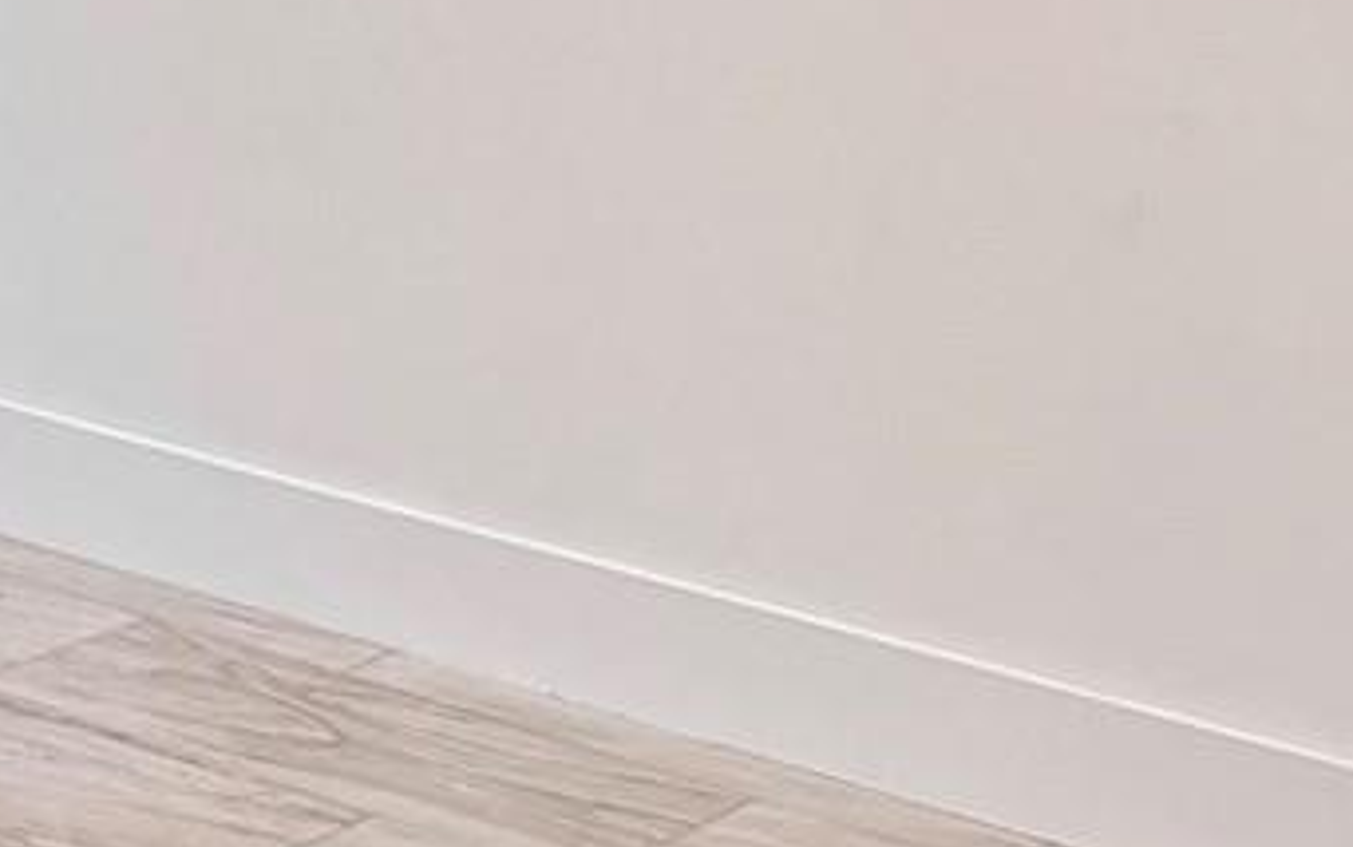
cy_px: -285
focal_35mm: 119
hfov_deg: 13.8
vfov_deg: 10.7
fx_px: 4389
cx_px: -1622
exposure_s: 1/233
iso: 160
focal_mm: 6.76
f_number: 1.78
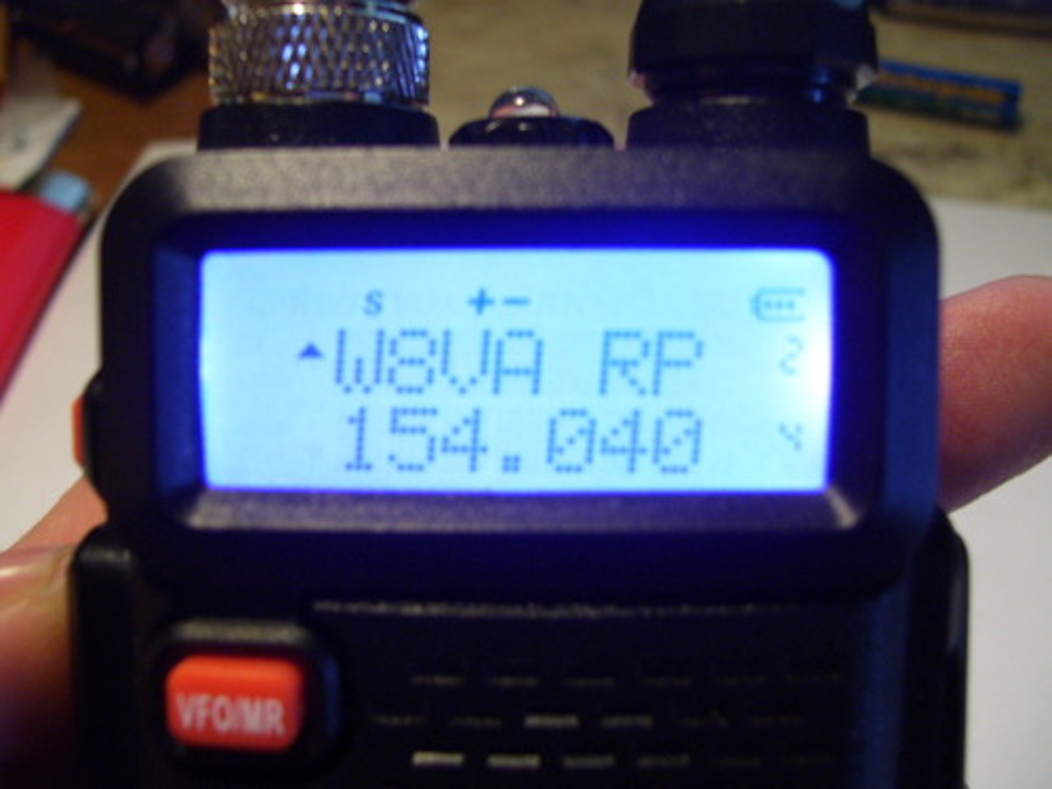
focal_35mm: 36
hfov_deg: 51.4
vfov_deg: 39.7
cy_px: 394
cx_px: 526
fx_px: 1094
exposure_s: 1/10
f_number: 2.7
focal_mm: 6
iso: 160
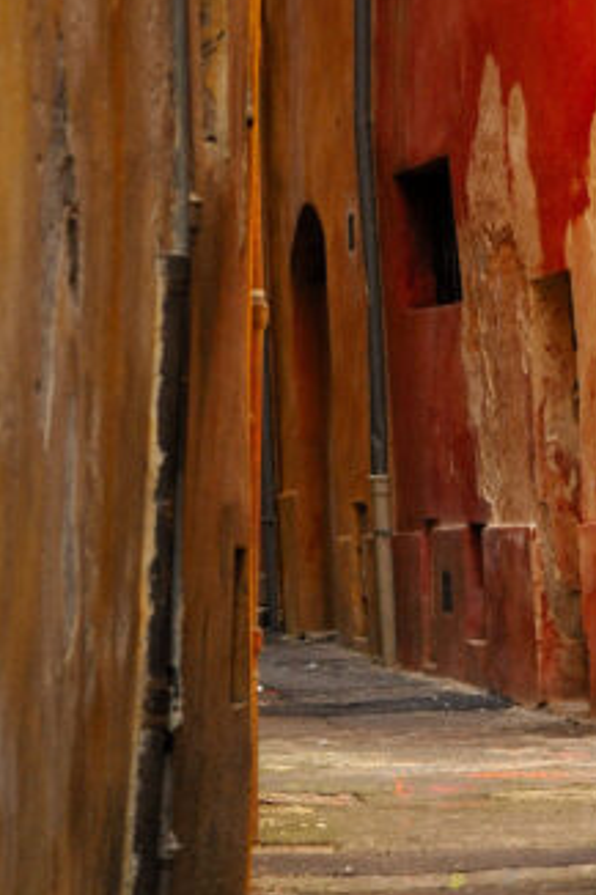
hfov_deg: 6.2
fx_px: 5494
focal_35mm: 221
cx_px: 347
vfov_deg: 9.3
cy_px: 384
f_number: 4.5
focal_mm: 120
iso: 3200
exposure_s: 1/1500
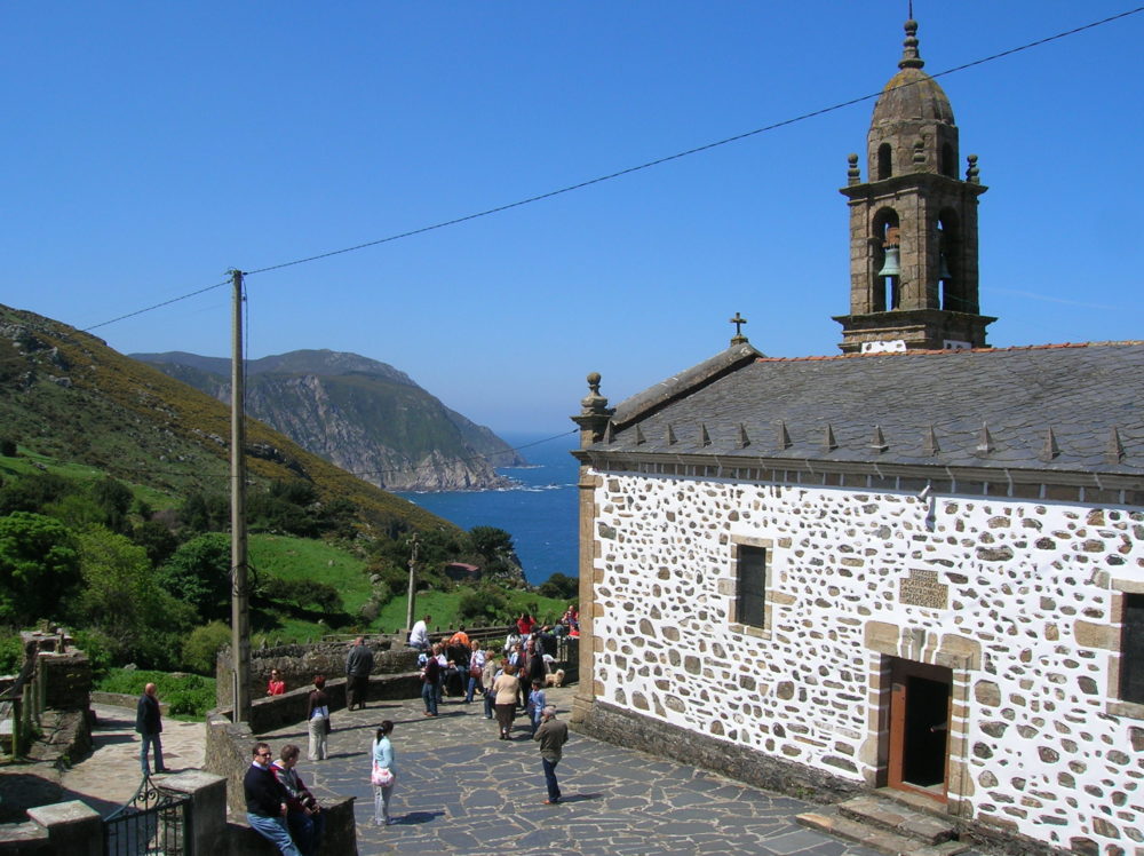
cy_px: 428
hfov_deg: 54.0
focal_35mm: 34
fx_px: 1123
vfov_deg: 41.7
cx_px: 572
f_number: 4.9
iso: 50
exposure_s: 1/568
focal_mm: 5.7
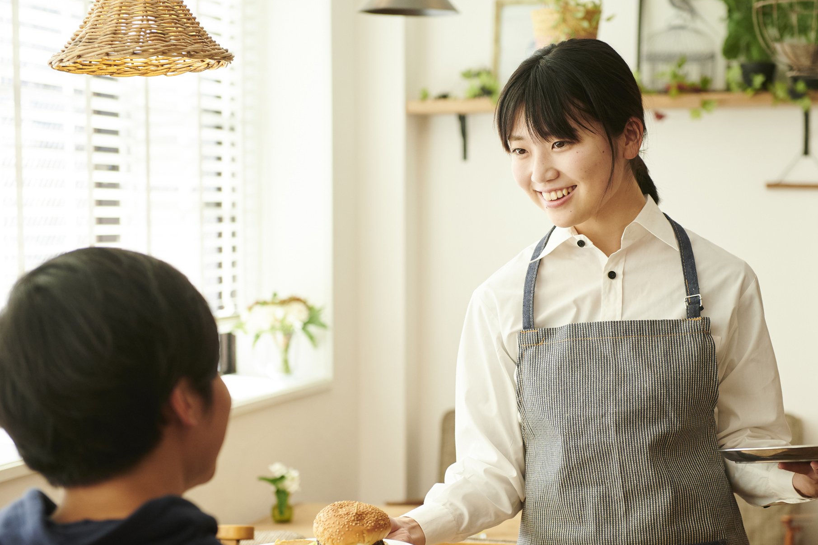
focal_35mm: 82
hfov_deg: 24.8
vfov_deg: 16.6
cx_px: 457
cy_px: 309
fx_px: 1863
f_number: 3.5
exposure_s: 1/400
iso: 800
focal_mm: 70
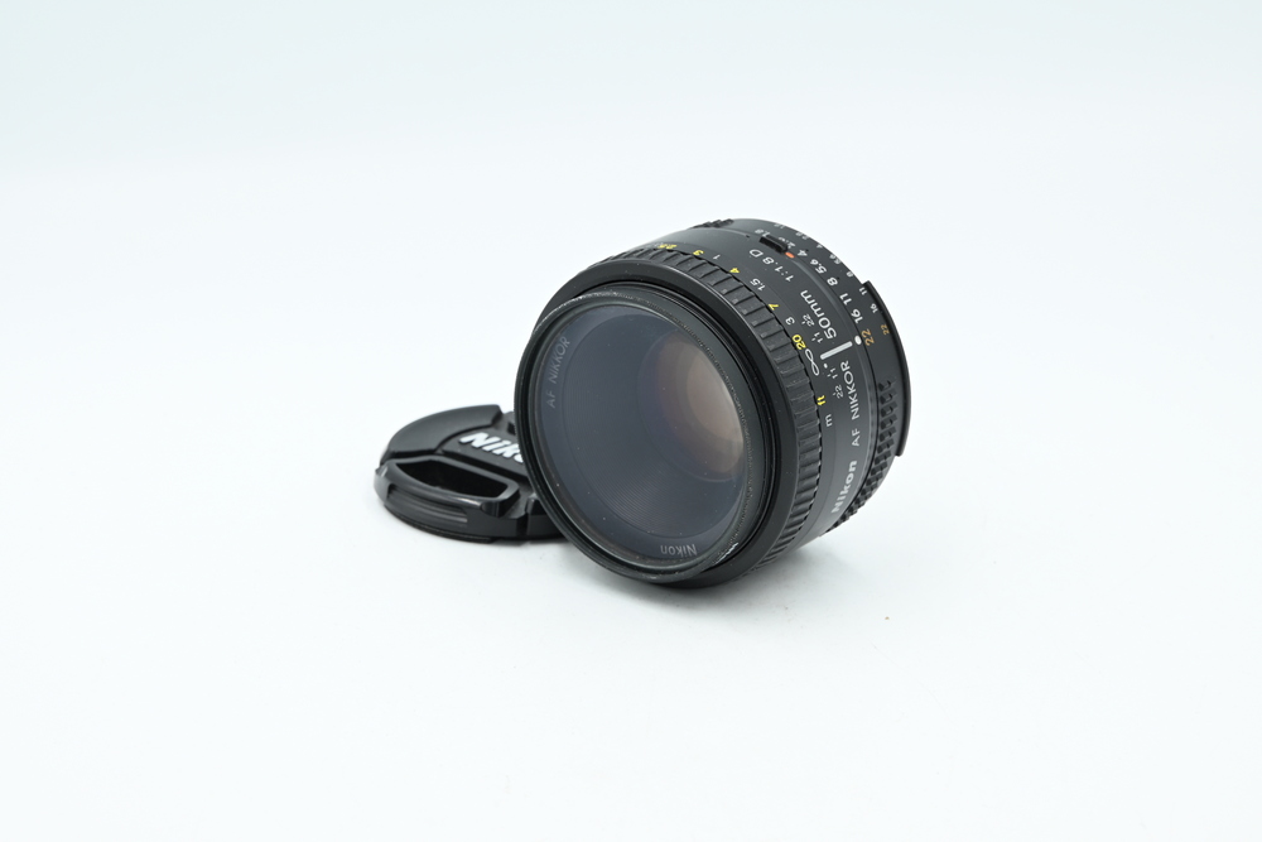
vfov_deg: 18.2
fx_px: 2629
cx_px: 631
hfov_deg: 27.0
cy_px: 421
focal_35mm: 75
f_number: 14
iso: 200
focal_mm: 75
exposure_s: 1/20
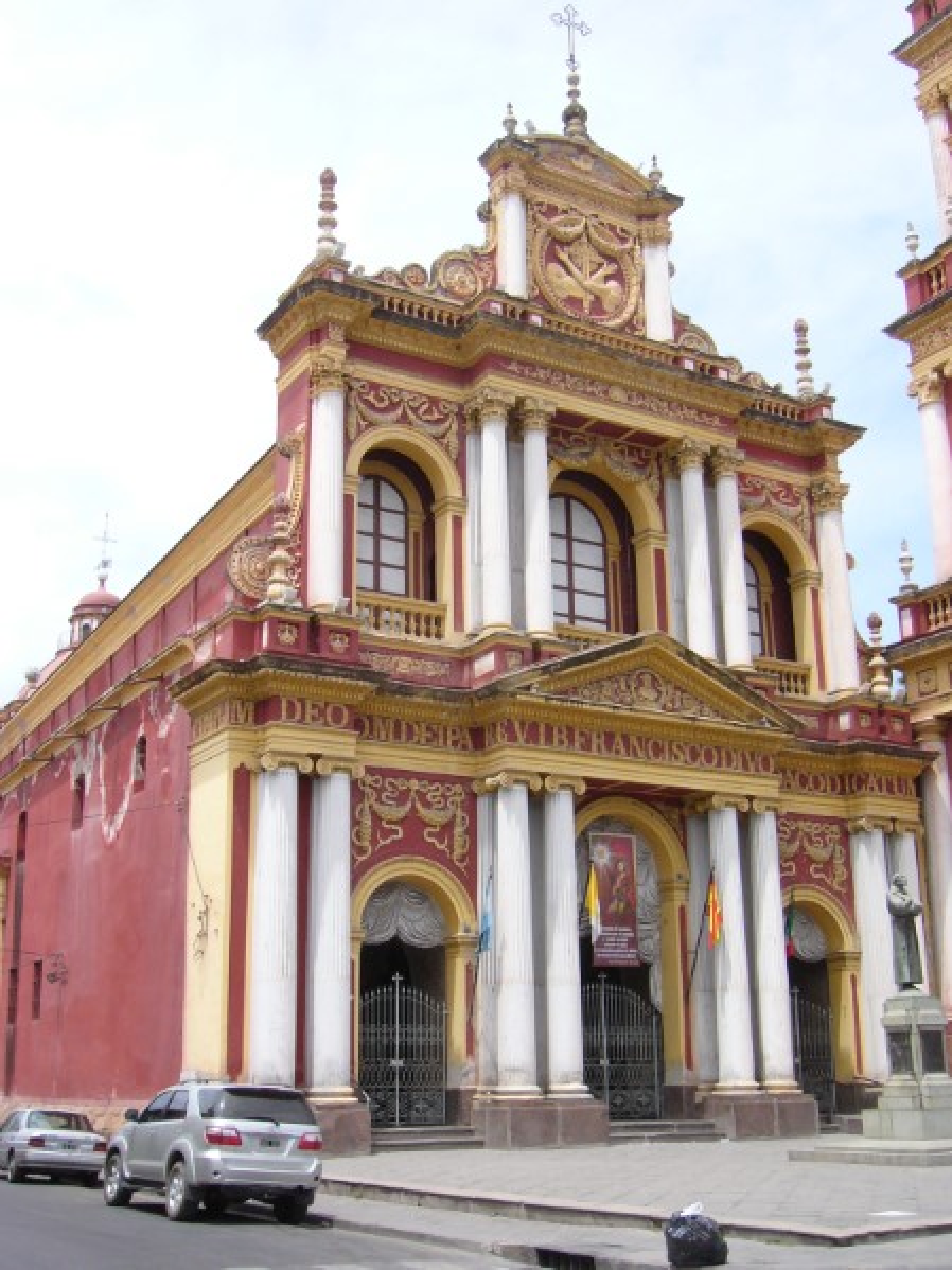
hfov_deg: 37.7
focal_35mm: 38
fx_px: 1394
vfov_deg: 49.0
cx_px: 476
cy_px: 635
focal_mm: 6.3
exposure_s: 1/320
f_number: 8.3
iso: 200
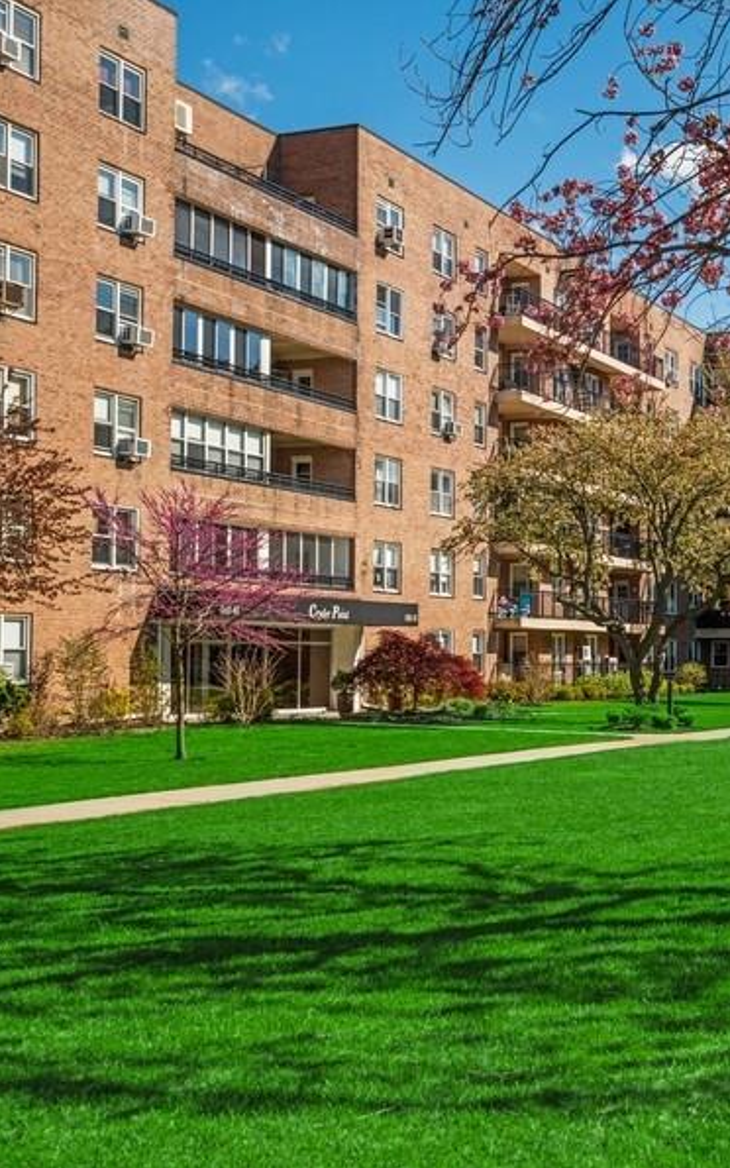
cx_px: 549
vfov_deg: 37.5
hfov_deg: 23.7
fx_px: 1719
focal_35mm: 54
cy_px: 587
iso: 64
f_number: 16
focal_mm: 35
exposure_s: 1/125
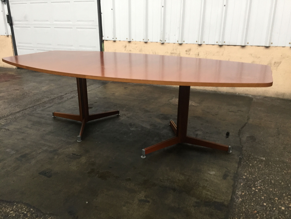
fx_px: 244
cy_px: 110
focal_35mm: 29
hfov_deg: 61.7
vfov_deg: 48.2
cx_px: 146
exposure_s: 1/33
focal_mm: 4.15
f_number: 2.2
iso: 160
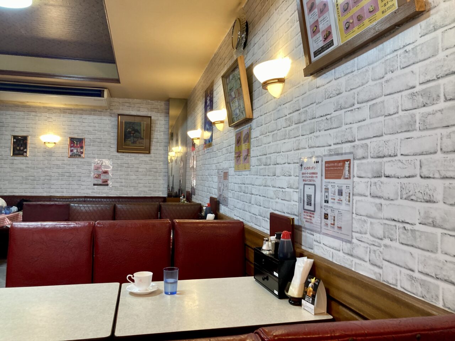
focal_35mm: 28
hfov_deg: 63.4
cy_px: 170
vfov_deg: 49.7
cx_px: 228
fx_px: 368
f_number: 1.8
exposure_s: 1/50
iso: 80
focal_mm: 3.99
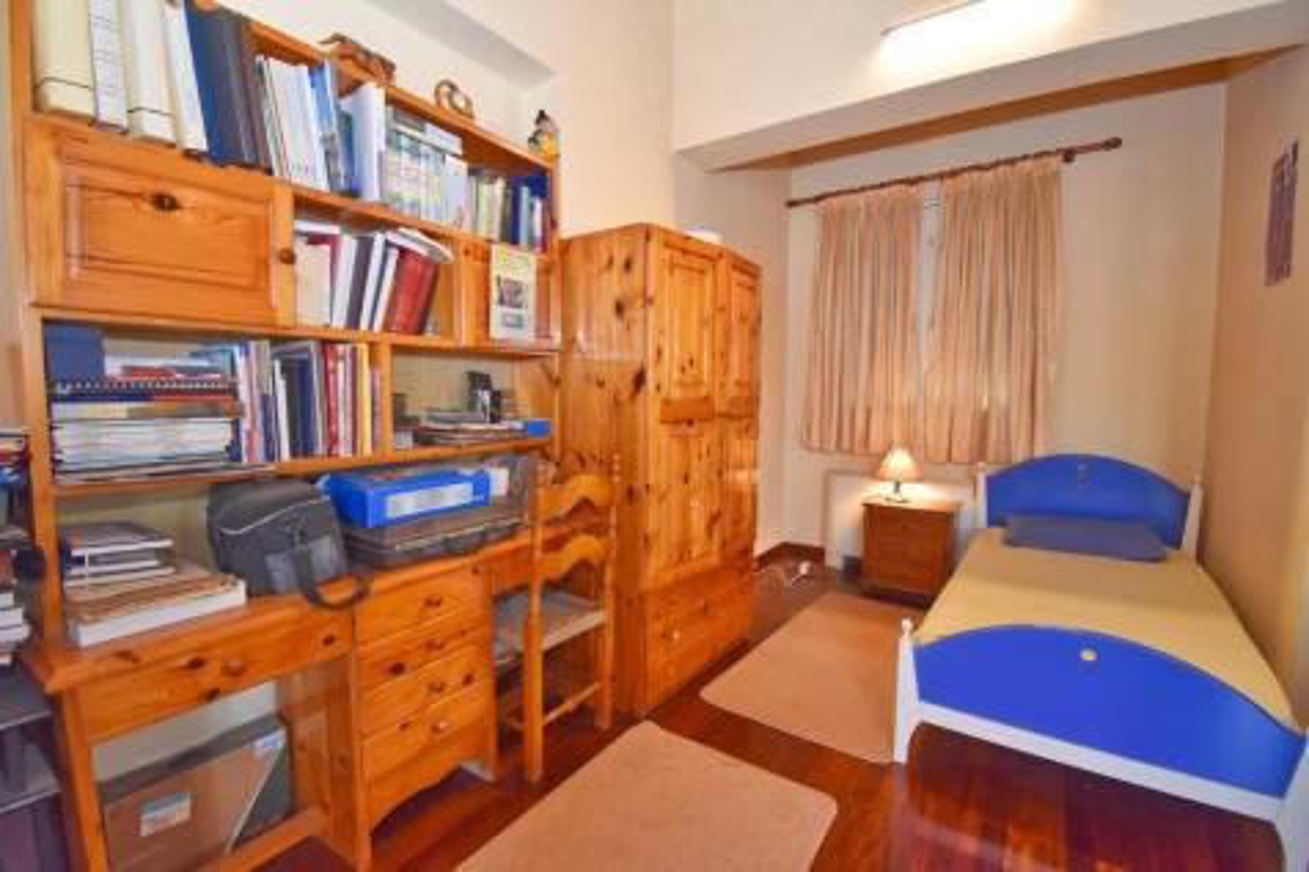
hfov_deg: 100.4
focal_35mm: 15
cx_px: 654
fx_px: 545
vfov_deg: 77.3
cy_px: 436
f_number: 4.5
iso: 1100
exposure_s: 1/60
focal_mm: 10
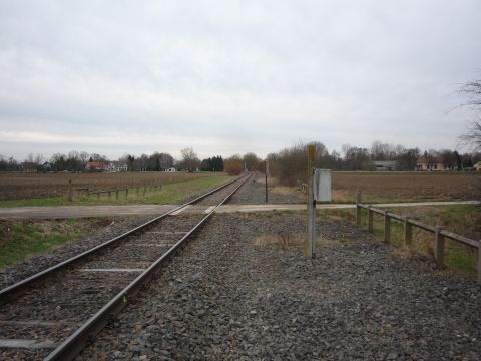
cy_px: 180
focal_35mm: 32
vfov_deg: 44.2
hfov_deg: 56.8
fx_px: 445
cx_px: 240
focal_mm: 5.2
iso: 100
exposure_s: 1/250
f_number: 4
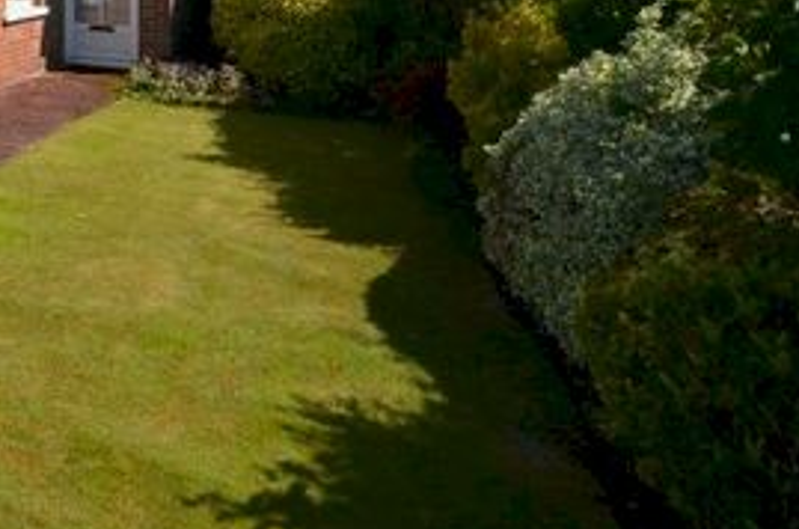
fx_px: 864
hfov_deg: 36.2
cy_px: -122
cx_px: -199
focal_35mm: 39
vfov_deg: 29.0
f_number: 9
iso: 100
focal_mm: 10
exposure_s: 1/200
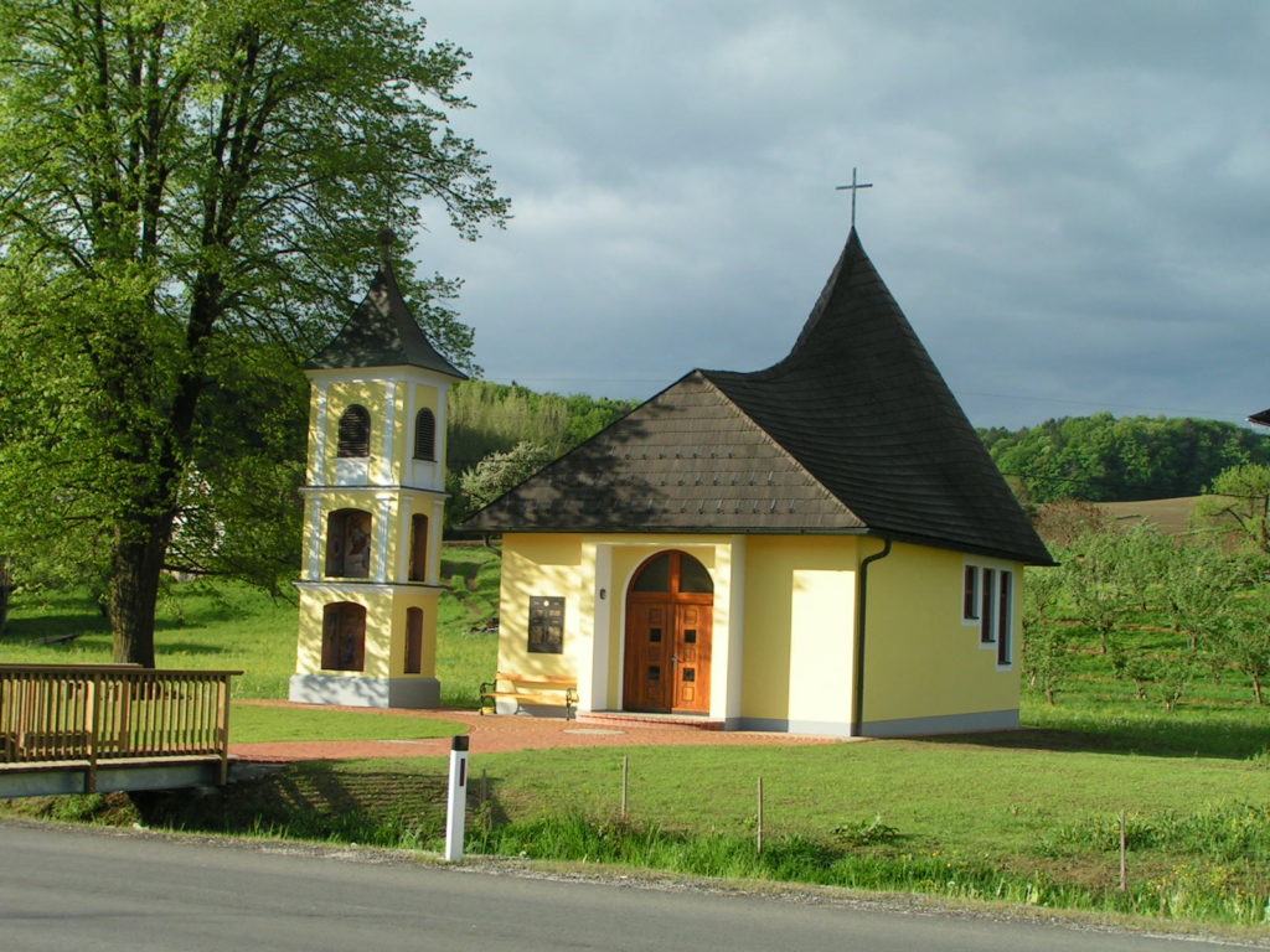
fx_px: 1724
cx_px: 635
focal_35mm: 47
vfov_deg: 30.9
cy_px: 476
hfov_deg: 40.4
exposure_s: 1/200
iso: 50
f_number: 5.6
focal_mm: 7.3
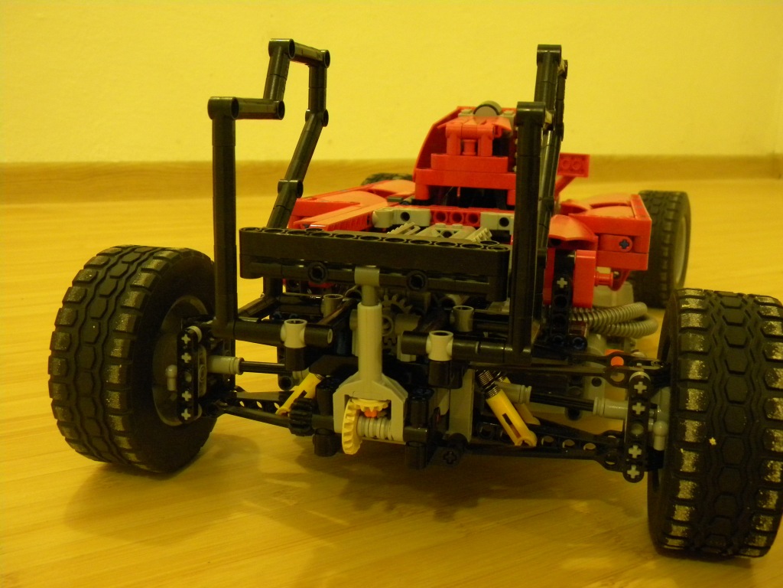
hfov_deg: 51.4
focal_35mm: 36
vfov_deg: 39.7
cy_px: 294
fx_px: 814
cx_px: 392
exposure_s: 1/23.6
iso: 400
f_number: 3.7
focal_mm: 6.4
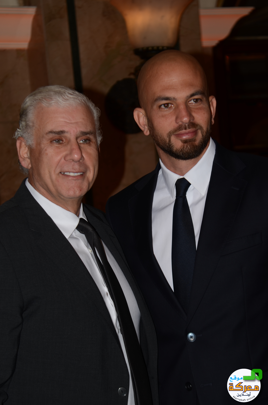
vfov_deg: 20.7
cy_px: 202
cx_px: 134
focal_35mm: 99
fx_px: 1110
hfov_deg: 13.8
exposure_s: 1/250
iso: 100
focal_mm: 66
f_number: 4.5
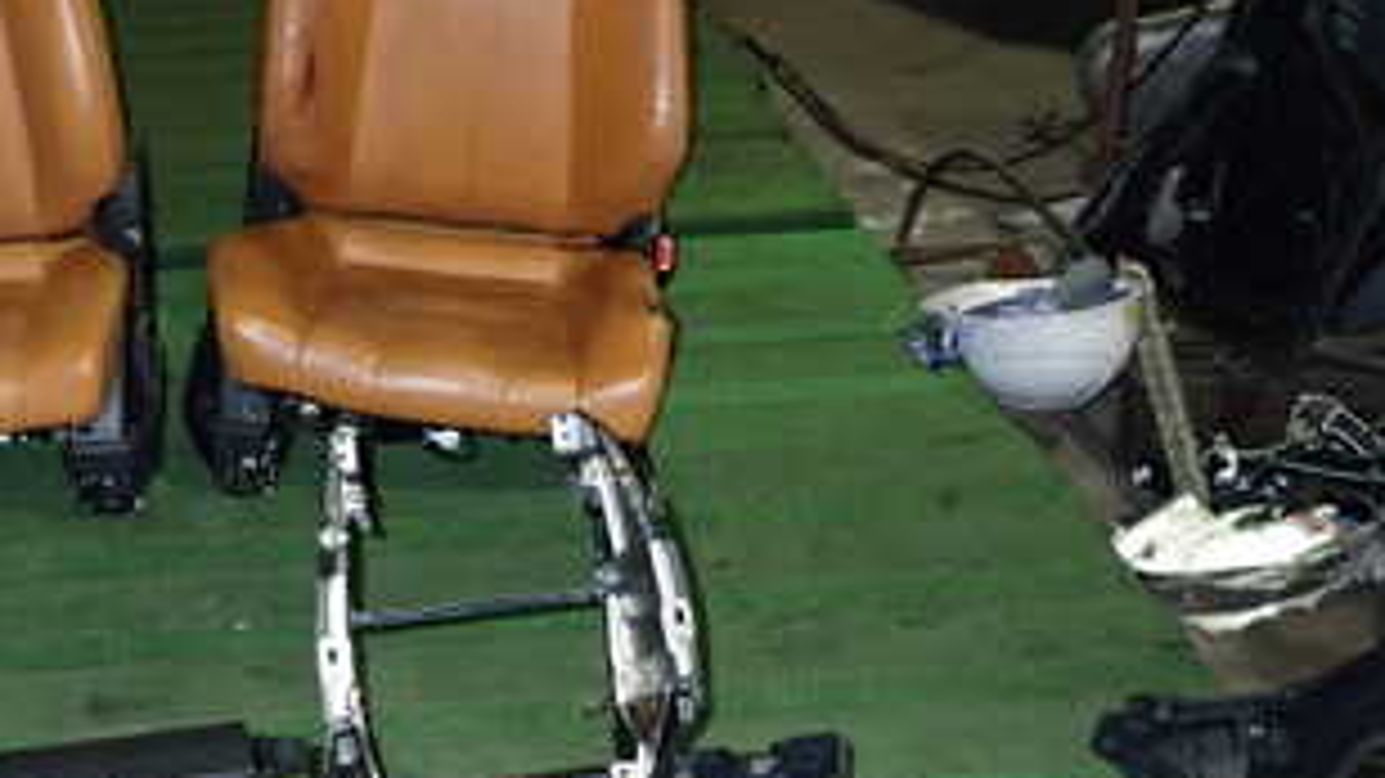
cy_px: 850
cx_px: 477
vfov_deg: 21.5
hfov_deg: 38.8
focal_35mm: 53
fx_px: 1946
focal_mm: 4.5
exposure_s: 1/100
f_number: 2
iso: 500
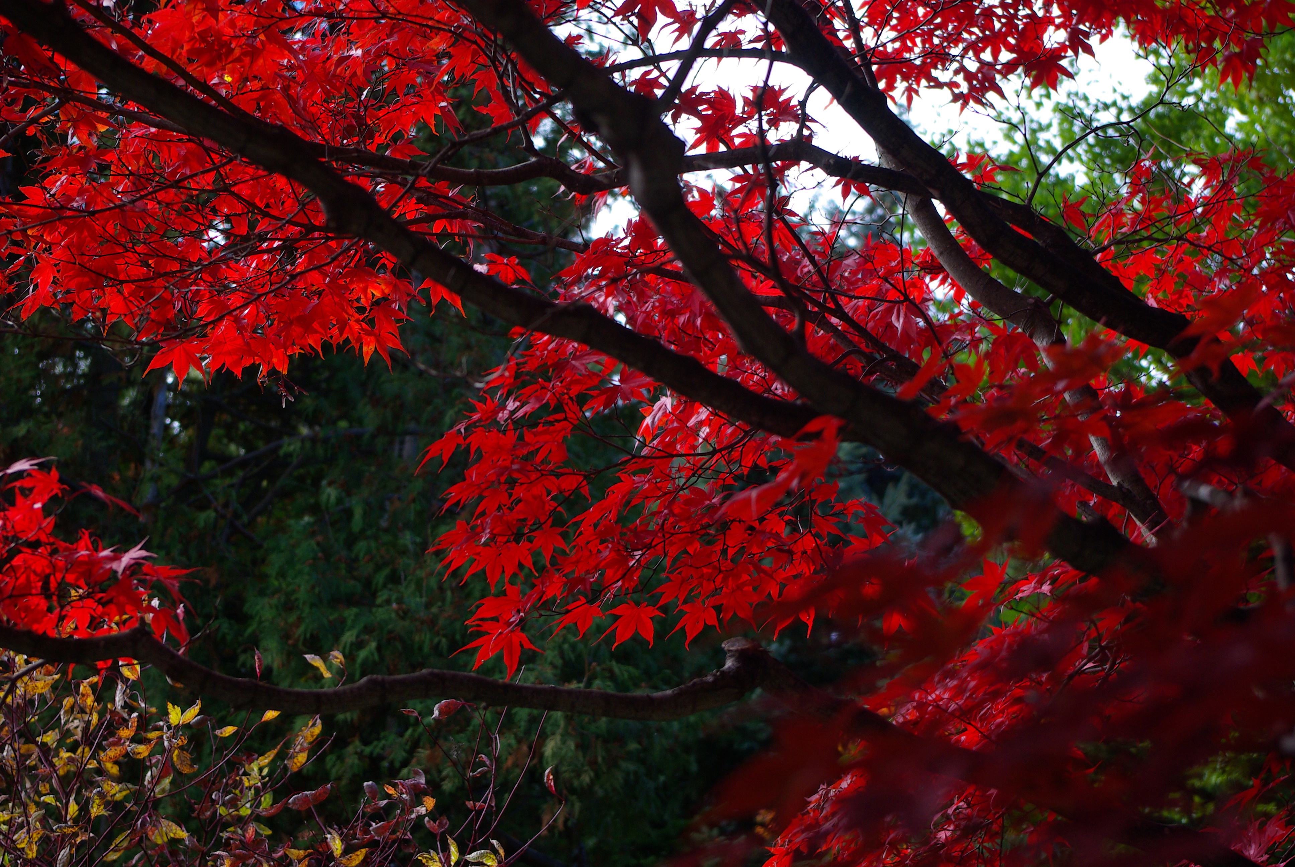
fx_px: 2971
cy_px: 434
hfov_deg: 24.6
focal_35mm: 82
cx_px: 648
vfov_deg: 16.6
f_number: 5.6
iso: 200
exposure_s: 1/60
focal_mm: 55
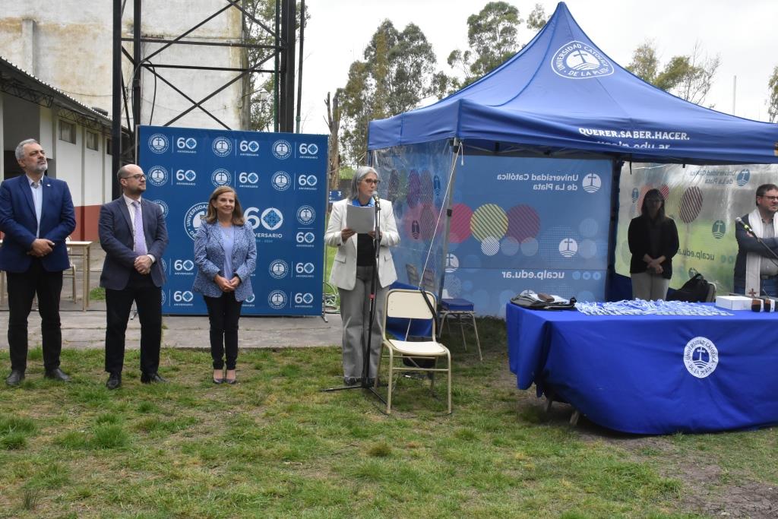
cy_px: 260
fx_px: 875
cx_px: 389
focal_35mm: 40
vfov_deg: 33.0
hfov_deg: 47.9
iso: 1600
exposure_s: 1/800
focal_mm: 27
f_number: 14
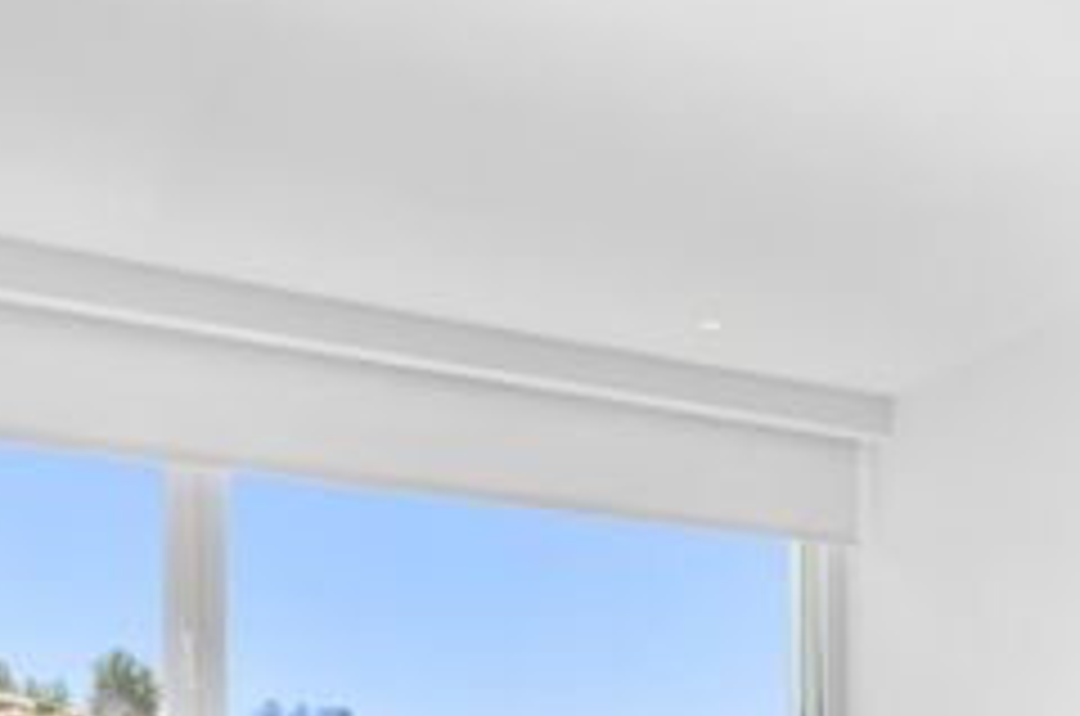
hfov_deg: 39.0
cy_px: 916
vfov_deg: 23.8
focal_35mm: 50
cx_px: 758
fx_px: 1497
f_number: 9
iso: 50
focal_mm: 17
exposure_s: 1/80
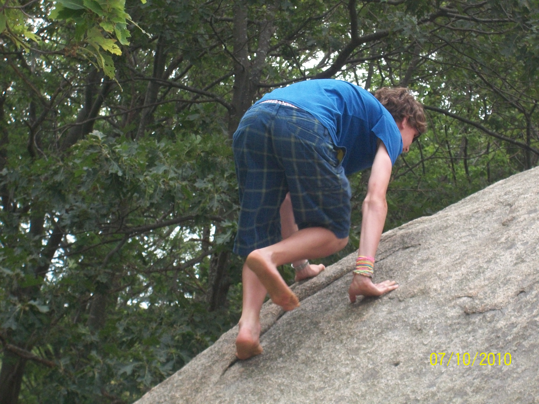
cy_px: 202
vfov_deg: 14.1
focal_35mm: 105
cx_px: 270
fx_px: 1635
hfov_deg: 18.7
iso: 320
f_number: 5.7
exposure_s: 1/160
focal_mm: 18.8
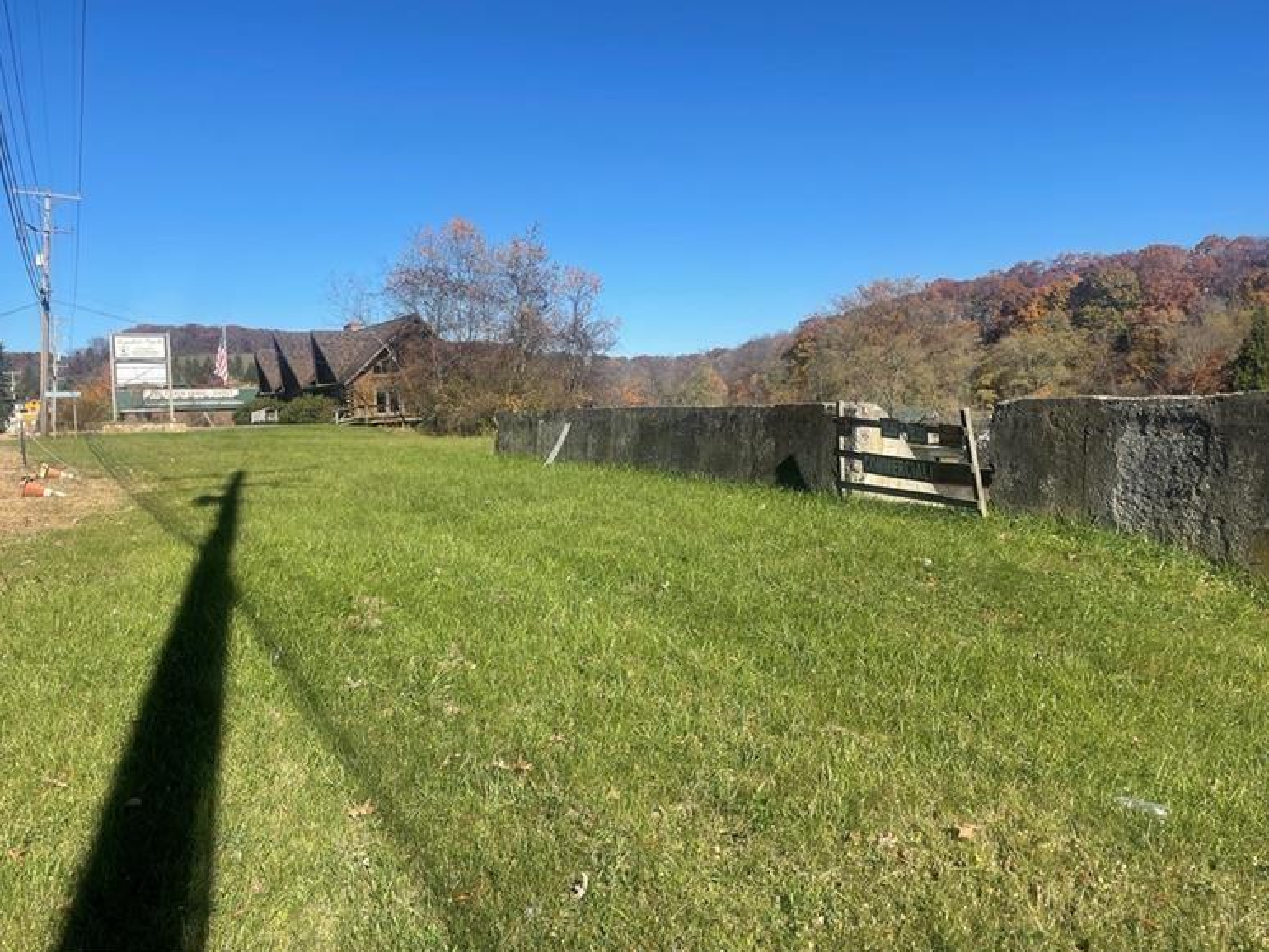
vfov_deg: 51.4
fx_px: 990
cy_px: 464
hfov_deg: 65.3
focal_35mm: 27
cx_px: 631
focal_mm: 4.2
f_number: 1.6
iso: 32
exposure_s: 1/3125
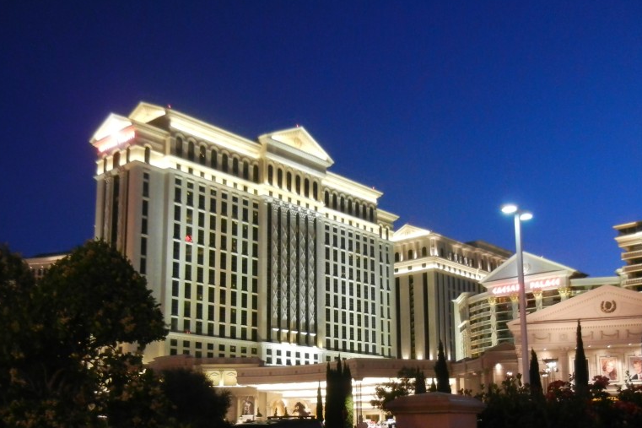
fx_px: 749
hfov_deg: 46.4
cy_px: 306
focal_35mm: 42
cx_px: 326
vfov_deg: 31.5
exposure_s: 1/3.7
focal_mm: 5.4
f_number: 3.5
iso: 200
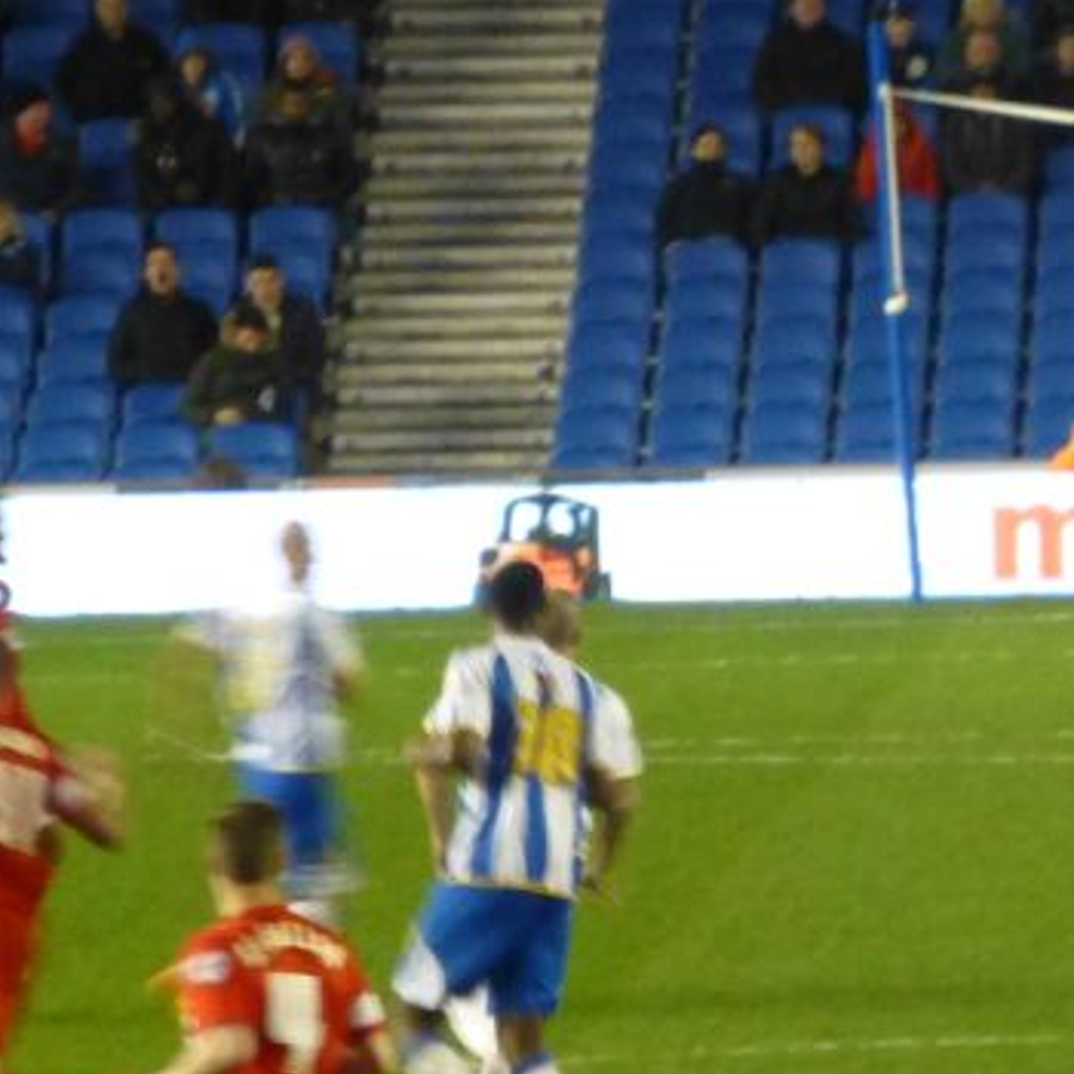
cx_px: 1181
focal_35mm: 755
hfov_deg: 2.3
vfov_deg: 2.3
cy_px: 273
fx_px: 26502
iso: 800
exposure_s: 1/30
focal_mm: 44.4
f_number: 5.7
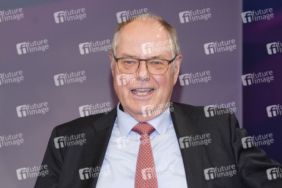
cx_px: 141
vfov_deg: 23.7
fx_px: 446
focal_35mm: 57
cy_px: 94
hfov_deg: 35.1
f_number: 6.3
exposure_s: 1/160
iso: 2000
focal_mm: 57
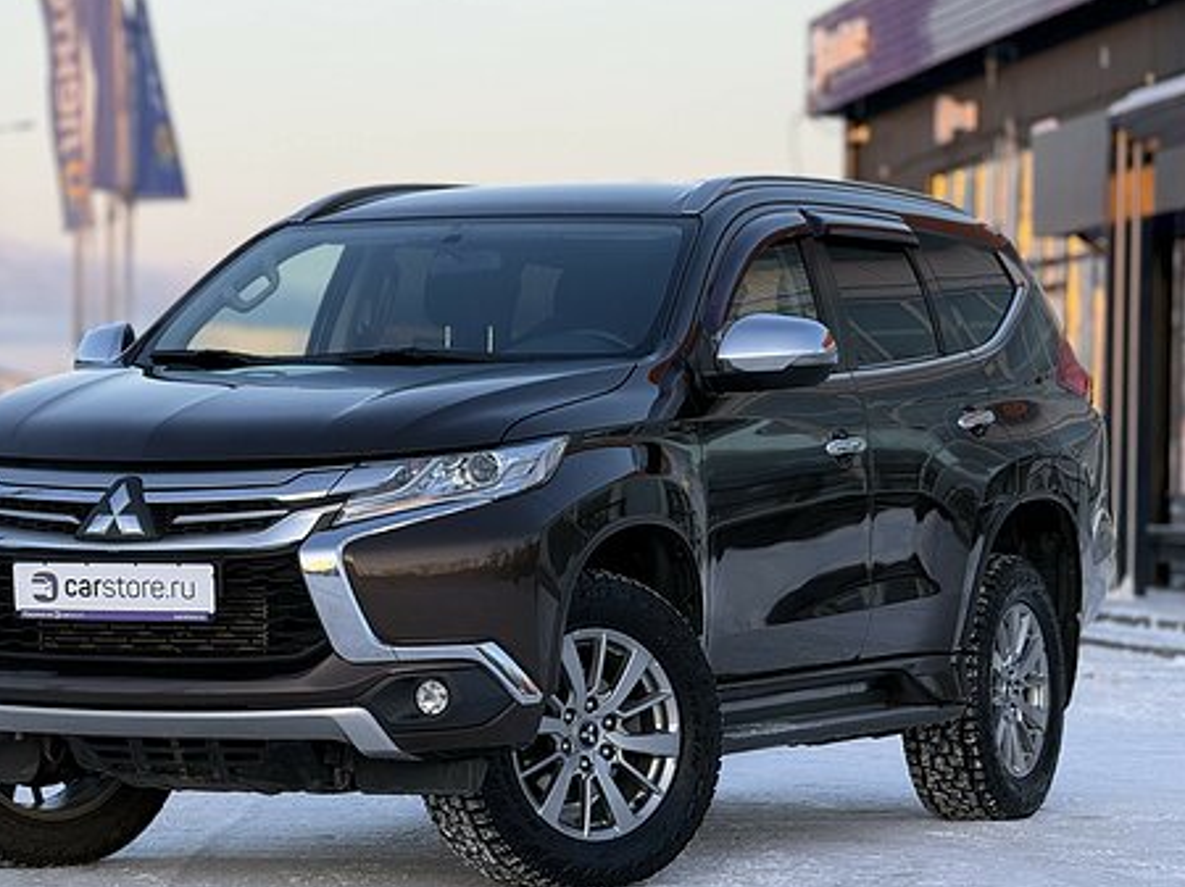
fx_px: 4995
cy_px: 524
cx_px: 485
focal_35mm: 146
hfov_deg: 13.5
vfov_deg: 10.1
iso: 50
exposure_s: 1/222
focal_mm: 15.66
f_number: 2.8
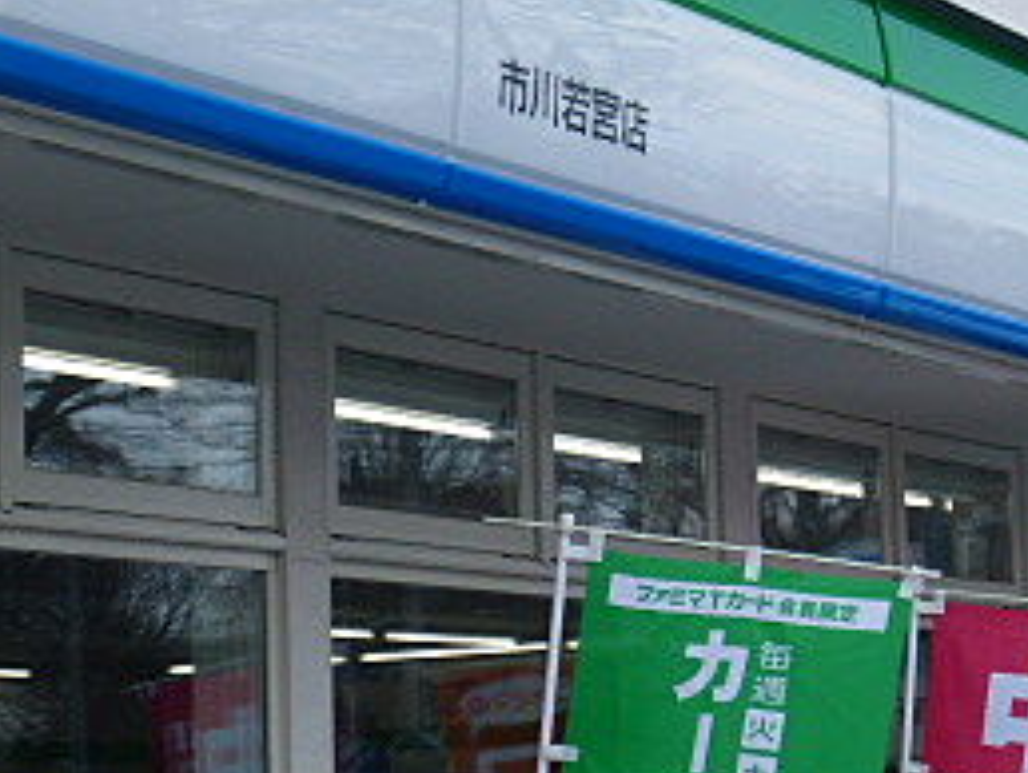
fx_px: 3537
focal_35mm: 119
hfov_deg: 16.5
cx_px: 757
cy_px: 379
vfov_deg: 12.5
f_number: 4
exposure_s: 1/400
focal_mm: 8.5
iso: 100
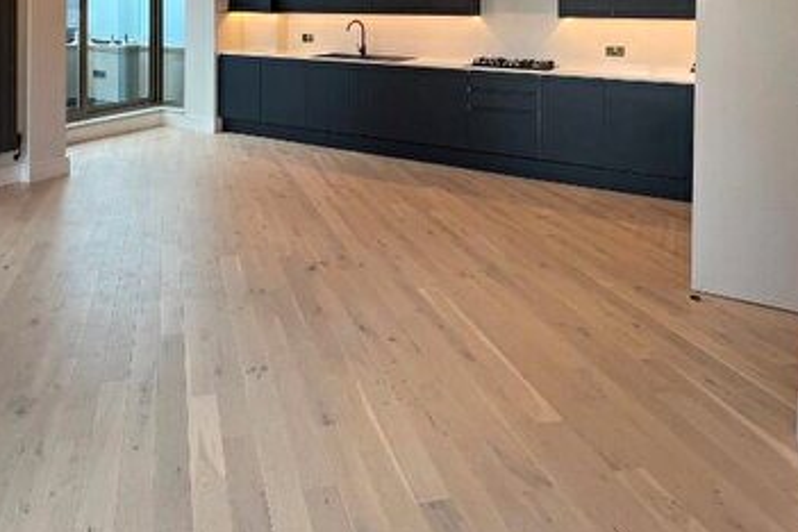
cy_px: 13
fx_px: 598
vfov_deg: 42.2
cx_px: 300
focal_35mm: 27
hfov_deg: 66.4
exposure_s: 1/100
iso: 80
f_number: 1.8
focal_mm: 1.57
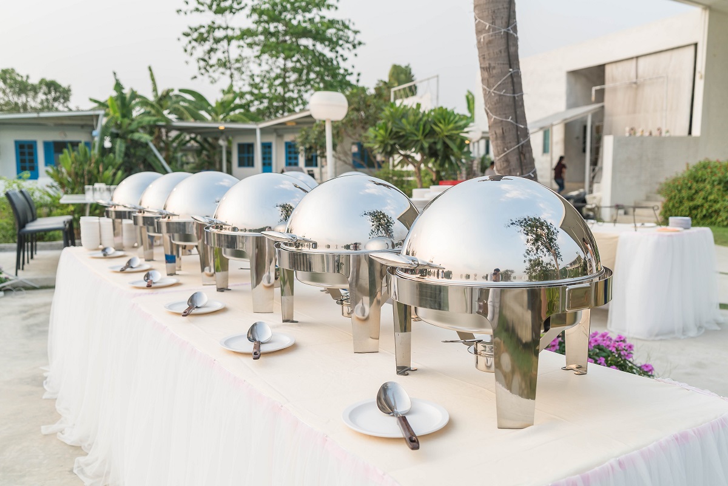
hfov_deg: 60.3
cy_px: 243
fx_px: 627
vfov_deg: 42.3
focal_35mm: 31
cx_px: 364
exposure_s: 1/400
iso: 100
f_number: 4
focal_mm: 31
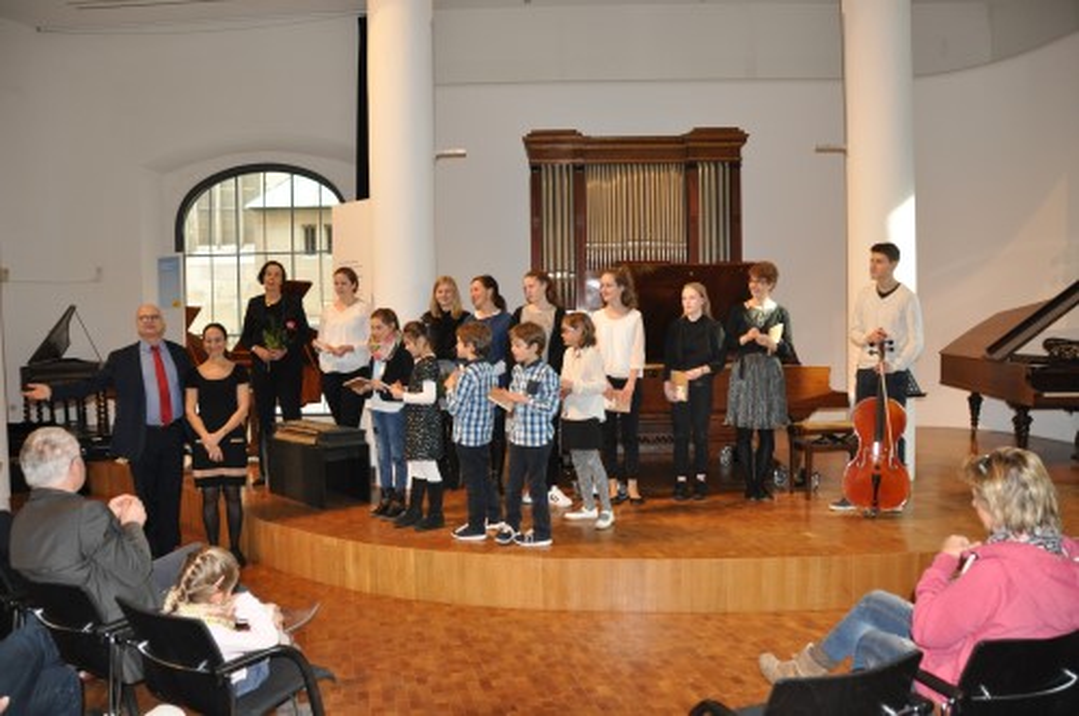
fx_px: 808
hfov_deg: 67.4
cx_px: 540
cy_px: 358
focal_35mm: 27
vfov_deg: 47.8
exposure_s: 1/60
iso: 800
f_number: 3.5
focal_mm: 18
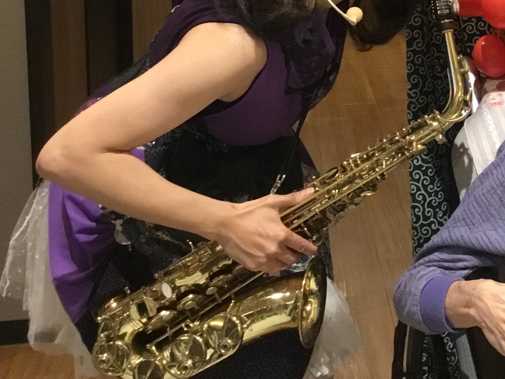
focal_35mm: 73
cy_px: -23
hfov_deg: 25.1
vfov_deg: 19.4
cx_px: 528
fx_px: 1065
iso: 200
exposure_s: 1/30
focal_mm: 3.3
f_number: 2.4
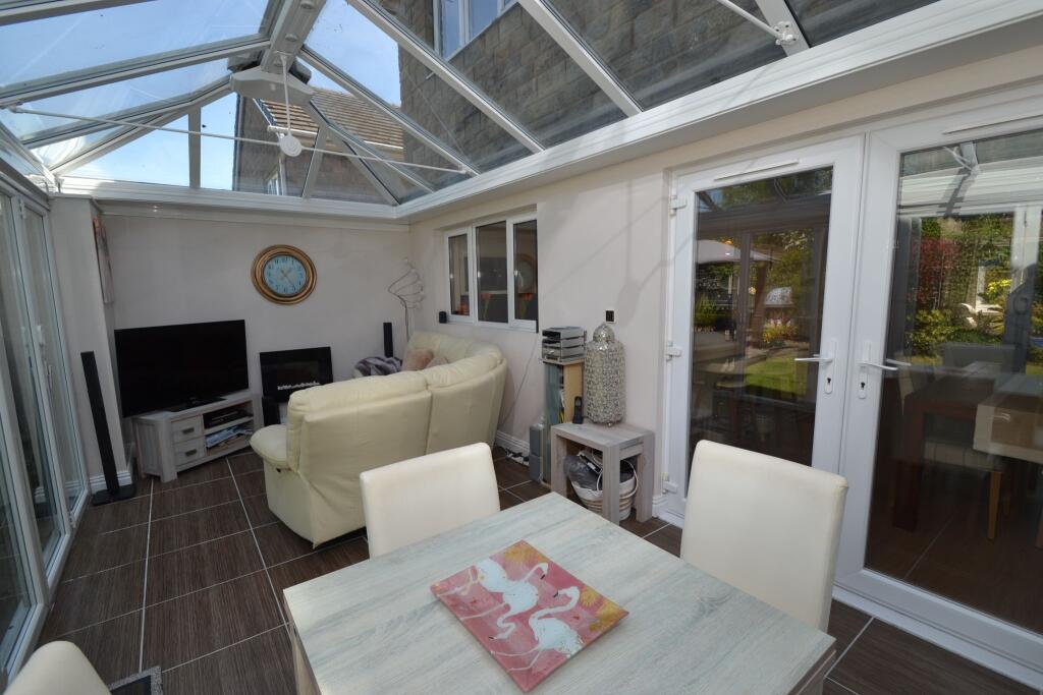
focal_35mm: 15
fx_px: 435
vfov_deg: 77.3
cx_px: 522
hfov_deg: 100.4
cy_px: 348
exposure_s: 1/125
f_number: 5.6
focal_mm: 10
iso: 100
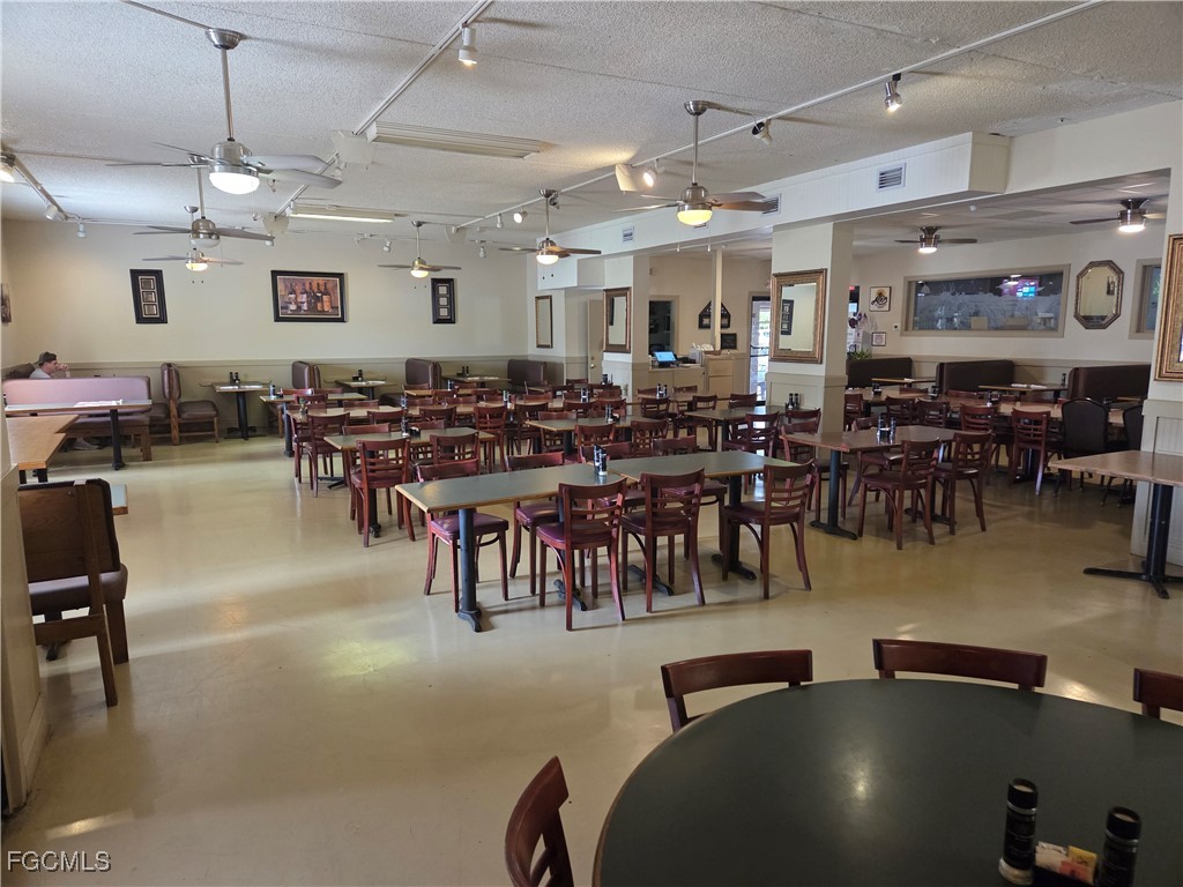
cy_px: 444
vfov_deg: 58.9
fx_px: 786
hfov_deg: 73.9
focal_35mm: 23
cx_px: 592
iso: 1000
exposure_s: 1/120
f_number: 1.8
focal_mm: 5.4
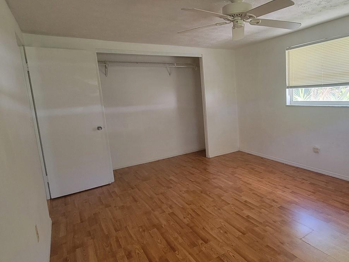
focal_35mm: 21
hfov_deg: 76.6
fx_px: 212
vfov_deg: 63.5
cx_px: 231
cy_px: 131
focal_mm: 2.2
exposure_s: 1/40
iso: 320
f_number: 2.2
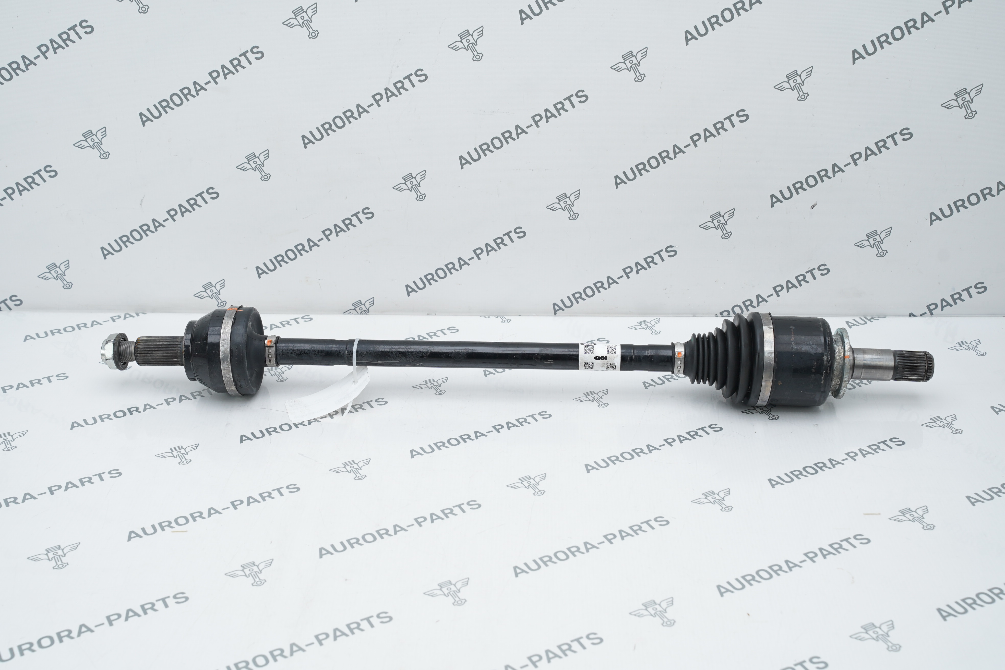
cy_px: 335
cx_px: 502
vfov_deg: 28.1
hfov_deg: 41.1
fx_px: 1340
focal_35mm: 48
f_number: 6.3
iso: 500
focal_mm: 48
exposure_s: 1/160
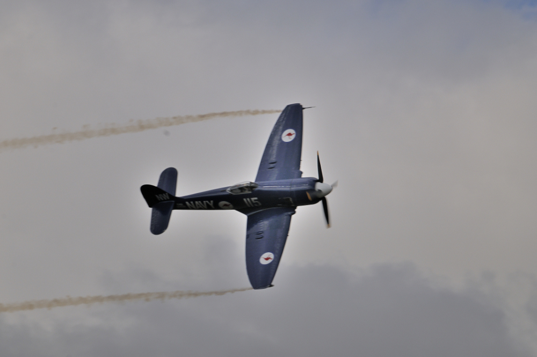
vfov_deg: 3.0
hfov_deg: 4.6
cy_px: 178
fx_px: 6704
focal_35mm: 450
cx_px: 268
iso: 200
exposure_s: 1/640
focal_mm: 300
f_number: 13
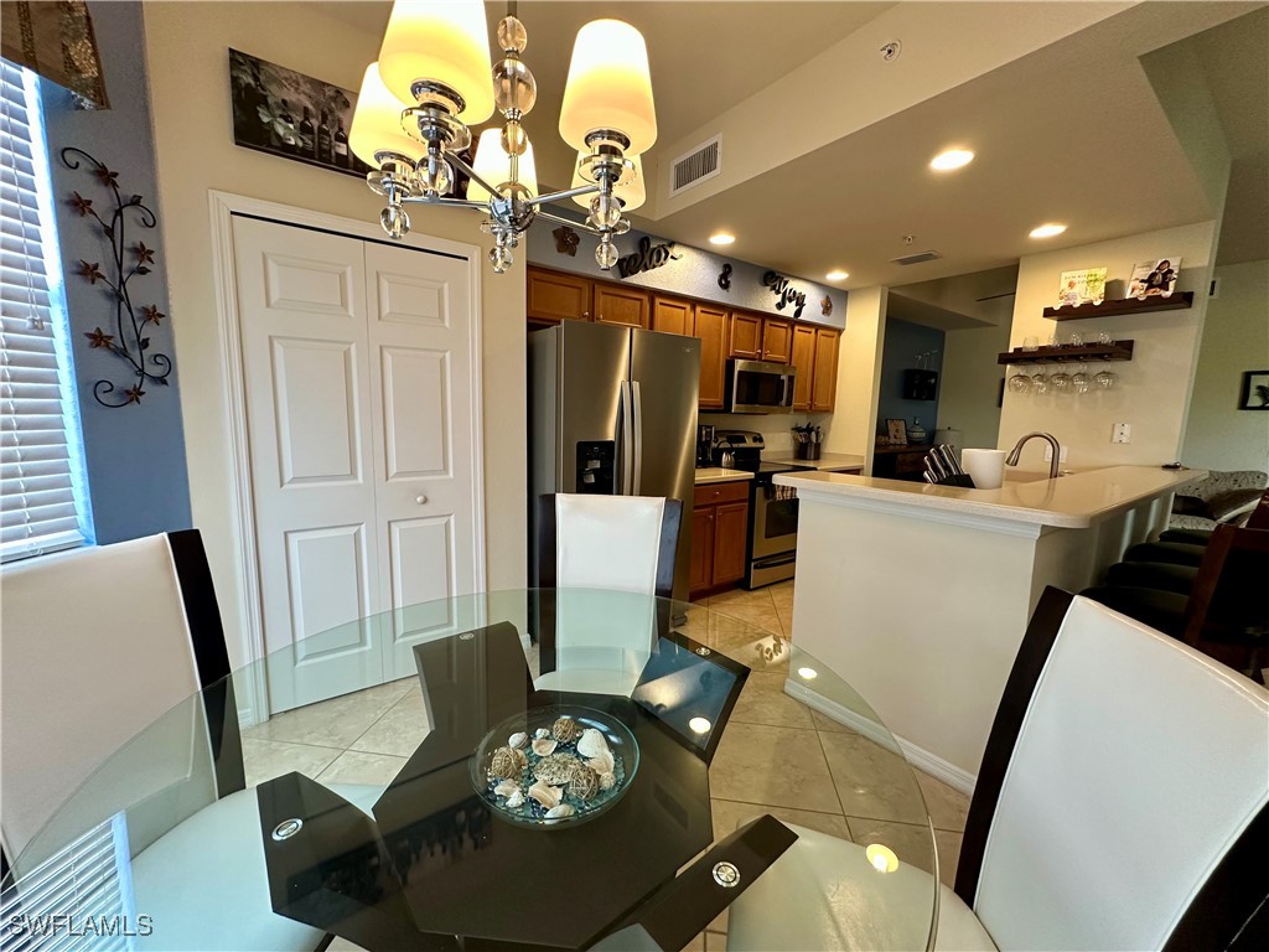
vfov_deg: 85.7
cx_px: 634
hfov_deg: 102.1
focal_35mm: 14
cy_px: 476
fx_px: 513
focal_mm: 2.22
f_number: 2.2
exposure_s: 1/60
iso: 200
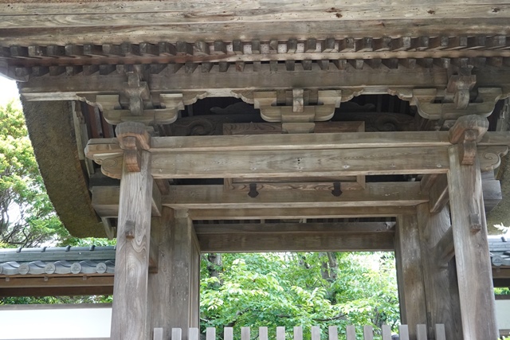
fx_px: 694
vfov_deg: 27.5
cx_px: 255
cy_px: 170
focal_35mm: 49
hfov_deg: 40.3
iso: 2000
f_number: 5.6
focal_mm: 18.63
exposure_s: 1/250
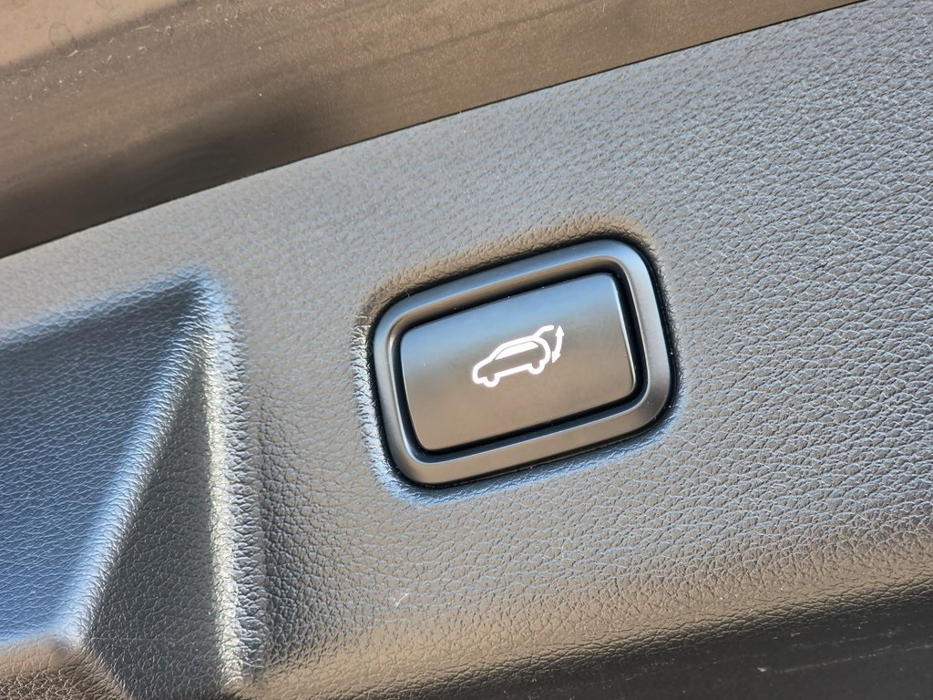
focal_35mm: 69
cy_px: 350
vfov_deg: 21.3
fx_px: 1860
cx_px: 466
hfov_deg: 28.2
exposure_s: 1/120
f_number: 2.4
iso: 160
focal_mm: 7.9
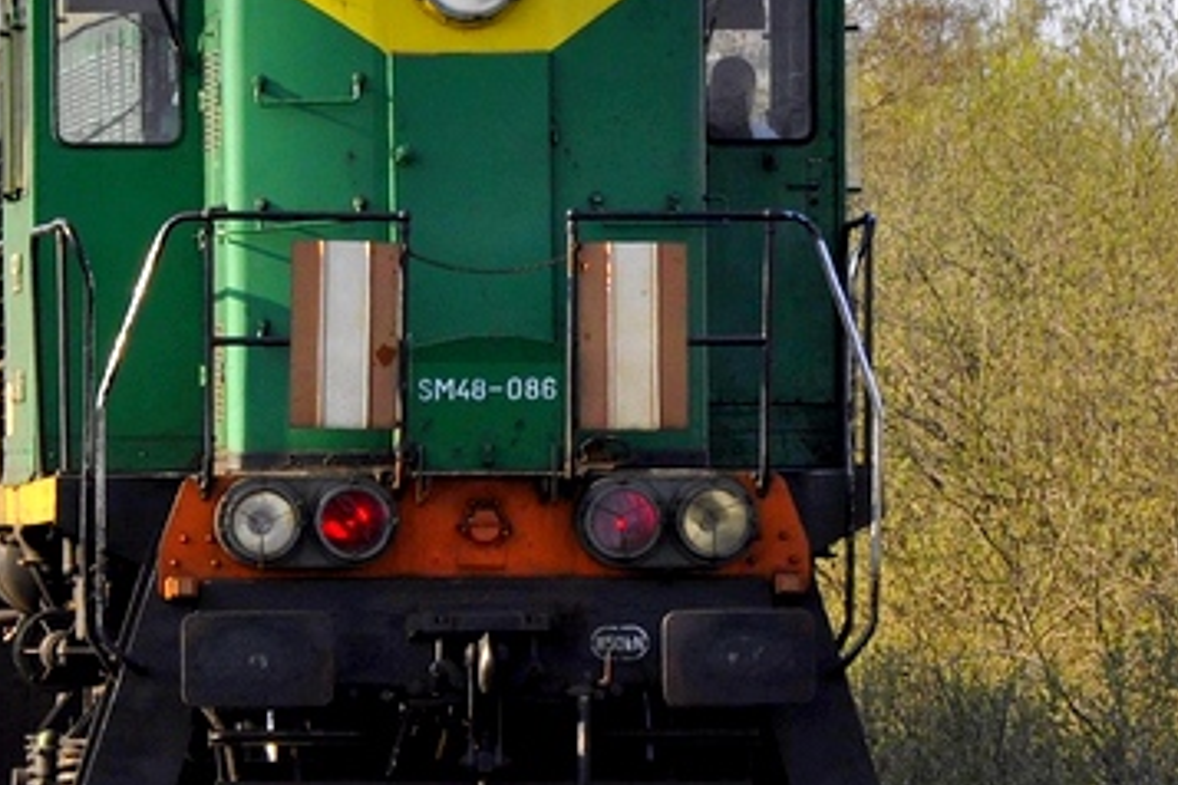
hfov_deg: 4.6
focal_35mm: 451
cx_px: 7
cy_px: 196
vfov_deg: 3.0
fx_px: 14771
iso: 200
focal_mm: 105
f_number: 9
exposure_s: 1/320
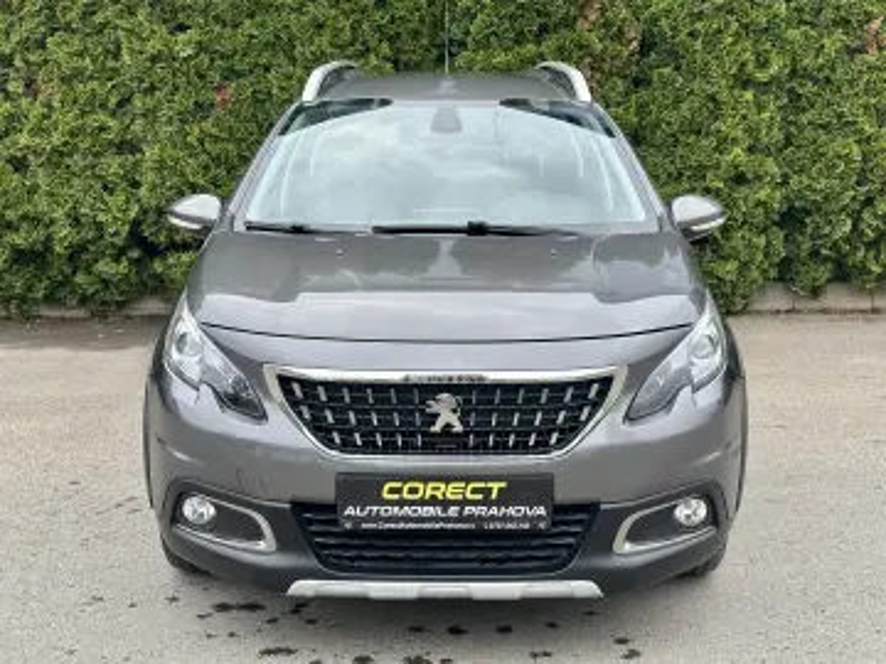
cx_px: 443
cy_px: 332
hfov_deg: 39.7
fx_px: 1229
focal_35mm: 48
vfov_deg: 30.3
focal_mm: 6.86
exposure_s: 1/1107
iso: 64
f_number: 1.78
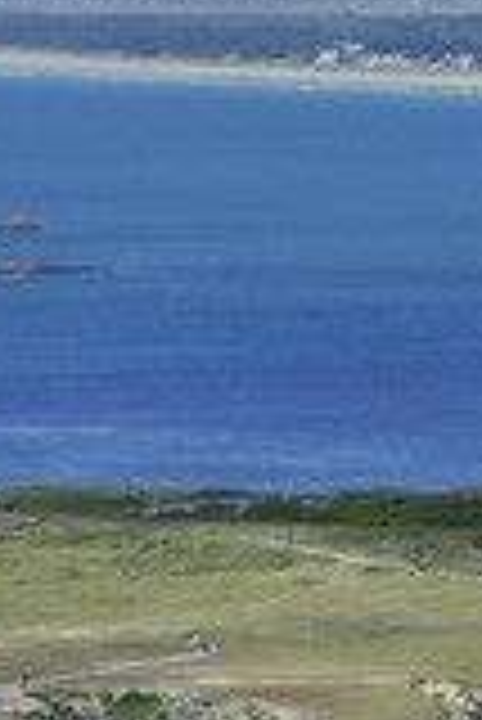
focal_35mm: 316
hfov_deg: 4.3
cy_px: 454
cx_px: 813
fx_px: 6332
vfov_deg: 6.5
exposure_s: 1/1000
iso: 400
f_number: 10
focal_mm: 120
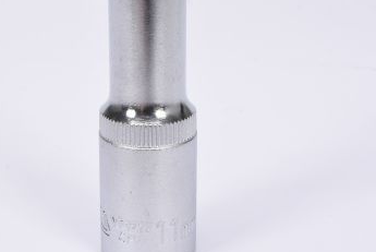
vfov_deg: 11.5
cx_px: 151
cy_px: 92
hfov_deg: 17.2
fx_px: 1244
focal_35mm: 119
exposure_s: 1/125
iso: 250
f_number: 18
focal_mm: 50
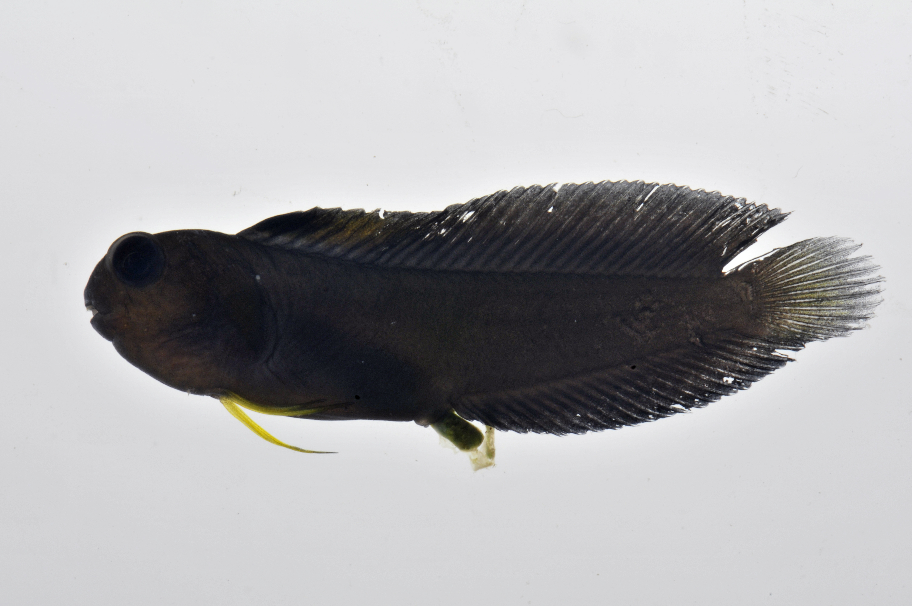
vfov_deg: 8.7
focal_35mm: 158
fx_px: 3985
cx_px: 456
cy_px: 303
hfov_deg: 13.1
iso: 200
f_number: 36
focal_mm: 105
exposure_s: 1/60
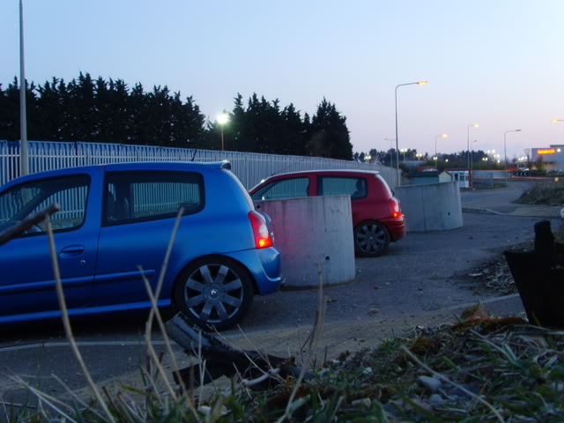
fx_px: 635
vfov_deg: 36.8
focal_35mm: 39
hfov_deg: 47.9
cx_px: 282
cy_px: 212
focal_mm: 6.6
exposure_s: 1.5
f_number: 6.3
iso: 80
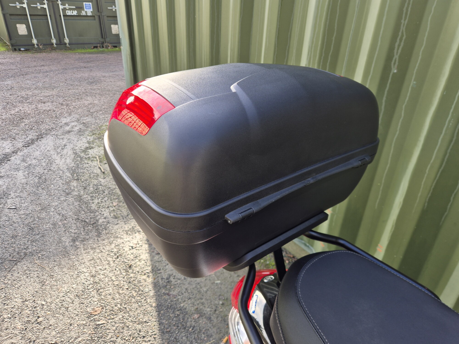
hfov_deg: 73.9
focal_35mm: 23
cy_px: 172
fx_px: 305
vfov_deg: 58.9
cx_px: 230
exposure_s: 1/196
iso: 25
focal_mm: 5.4
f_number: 1.8
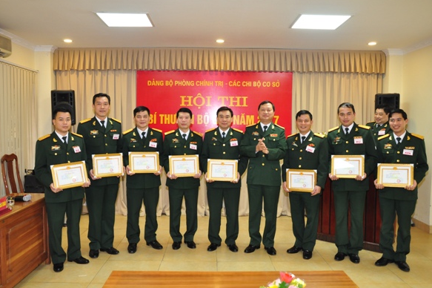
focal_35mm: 33
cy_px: 146
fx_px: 390
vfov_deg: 40.5
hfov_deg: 58.0
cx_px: 216
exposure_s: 1/50
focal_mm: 21
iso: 800
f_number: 5.6
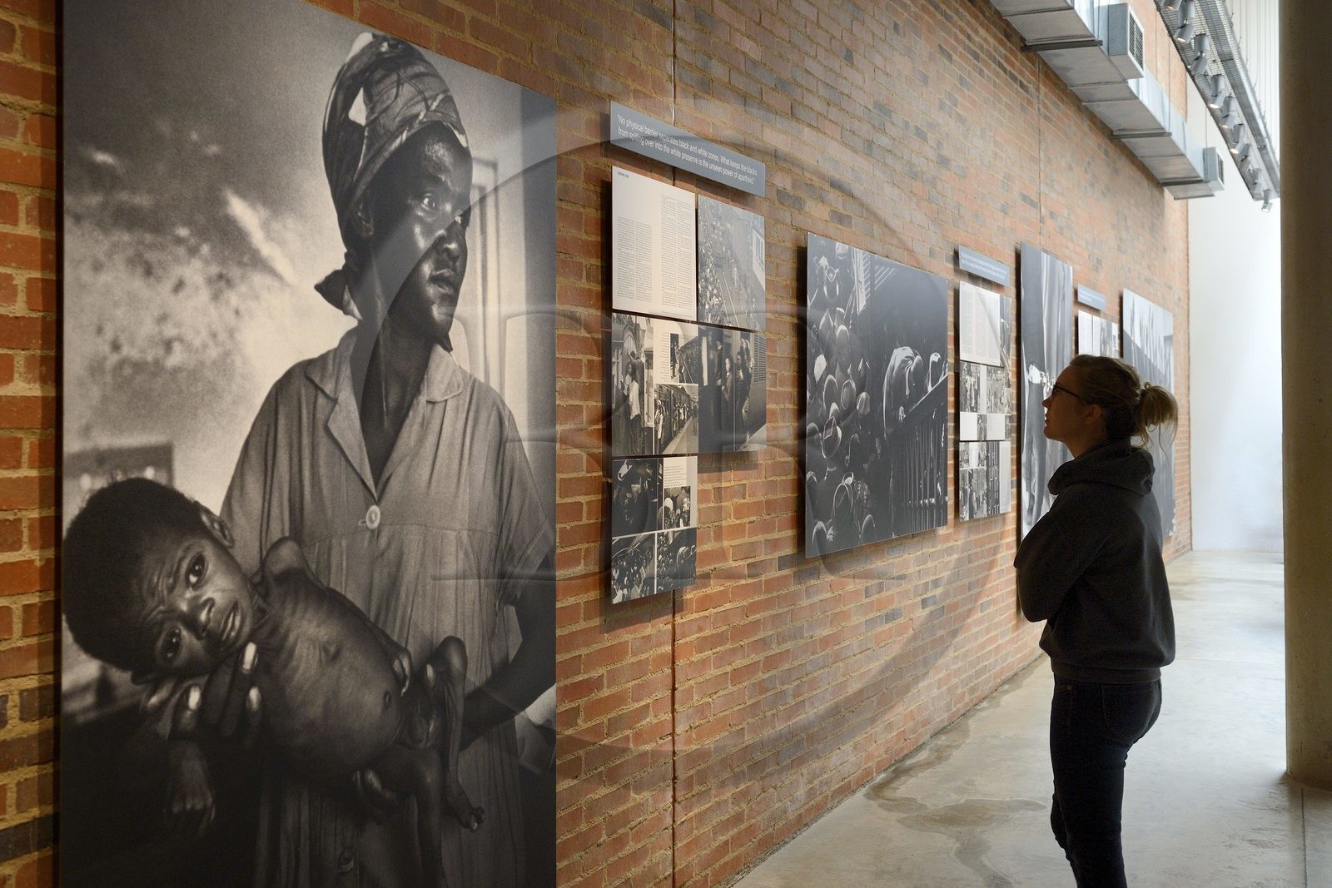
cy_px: 444
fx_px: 1295
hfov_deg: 54.4
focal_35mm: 35
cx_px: 666
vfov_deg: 37.9
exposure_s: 1/40
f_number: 6.3
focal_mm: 35
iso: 1600
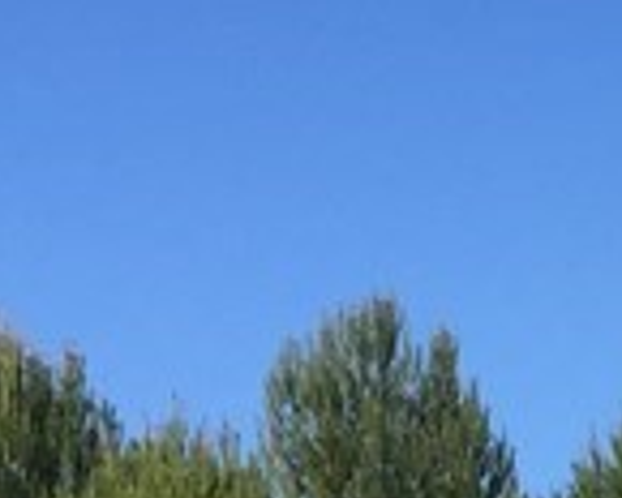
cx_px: 1767
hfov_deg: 8.4
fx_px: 3682
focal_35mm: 200
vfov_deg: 7.4
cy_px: 1086
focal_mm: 4.15
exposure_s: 1/2326
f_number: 2.2
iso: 32
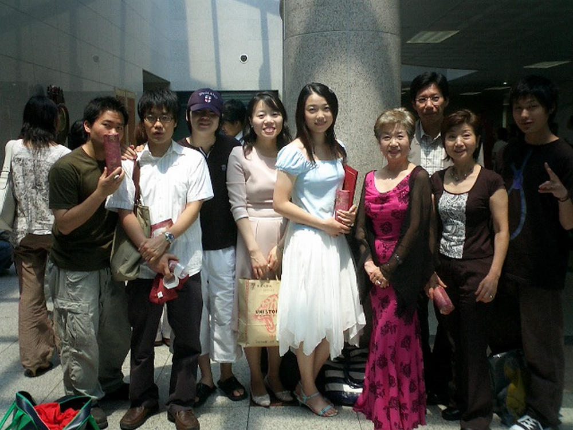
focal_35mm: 37
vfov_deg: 38.7
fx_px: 612
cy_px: 215
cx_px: 286
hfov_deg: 50.1
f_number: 3.5
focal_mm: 5.6
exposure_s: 1/100
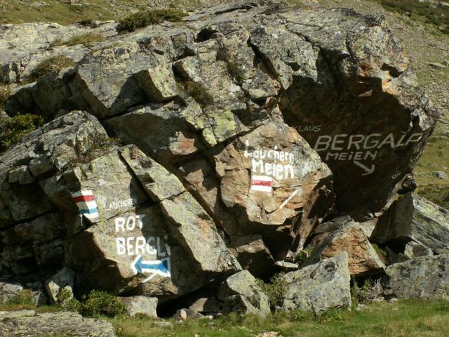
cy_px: 168
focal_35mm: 95
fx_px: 1232
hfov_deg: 20.7
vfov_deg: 15.6
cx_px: 224
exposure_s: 1/160
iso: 50
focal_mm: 15.95
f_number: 8
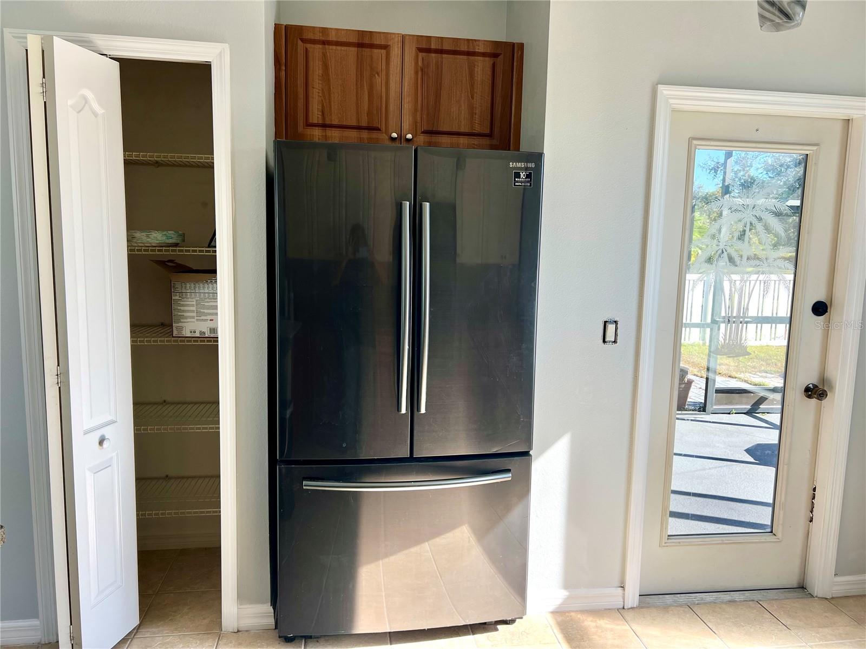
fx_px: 650
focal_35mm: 26
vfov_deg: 53.1
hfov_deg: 67.3
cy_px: 324
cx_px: 433
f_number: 1.5
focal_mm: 5.7
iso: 50
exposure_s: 1/581
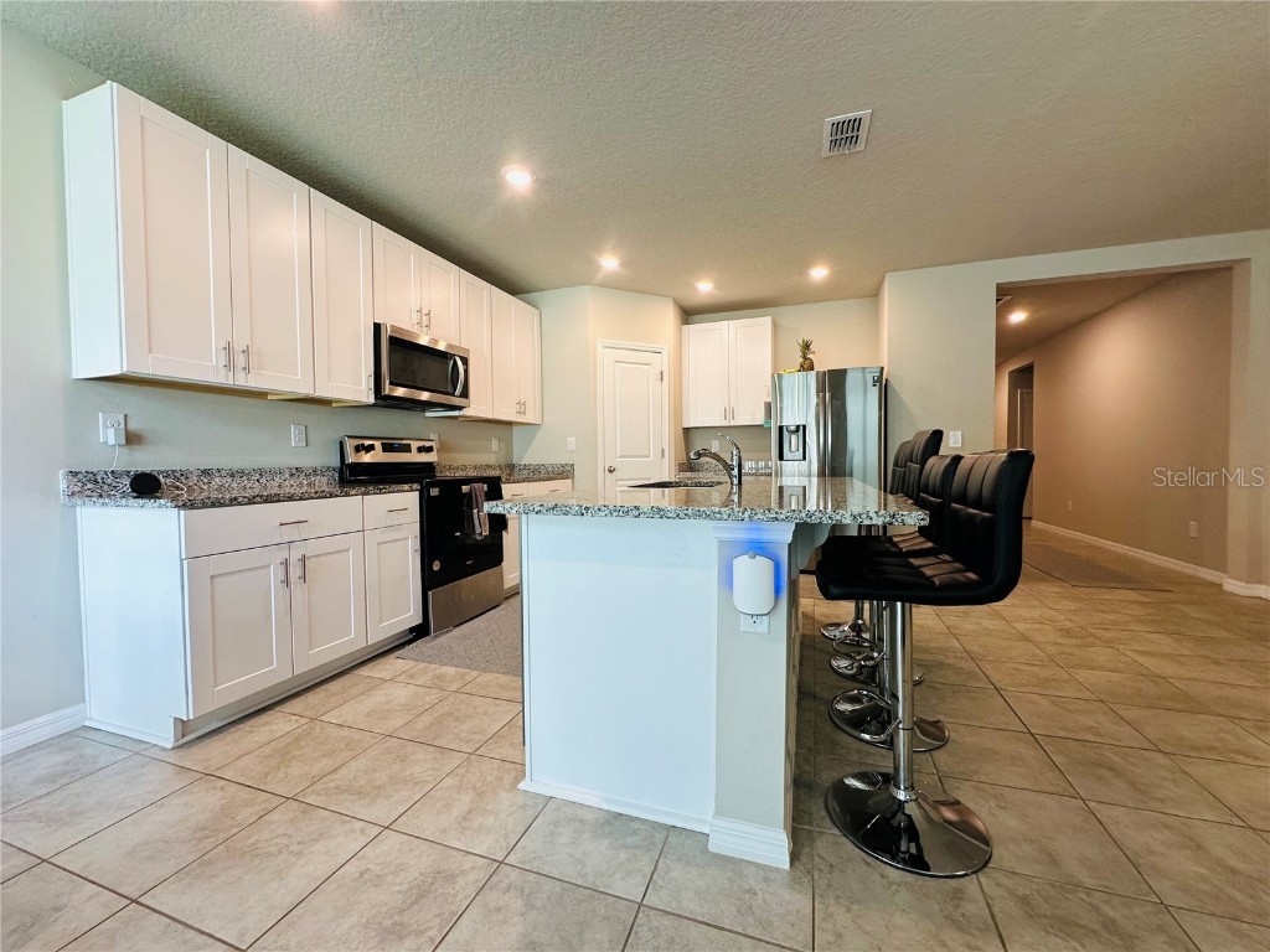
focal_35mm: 14
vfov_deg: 85.7
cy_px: 476
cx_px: 635
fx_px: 514
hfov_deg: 102.1
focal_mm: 2.22
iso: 160
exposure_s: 1/120
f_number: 2.2
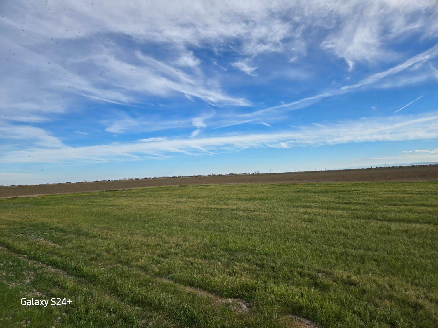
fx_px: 291
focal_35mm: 23
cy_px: 164
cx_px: 219
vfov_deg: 58.9
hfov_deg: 73.9
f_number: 1.8
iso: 25
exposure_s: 1/2180
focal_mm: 5.4
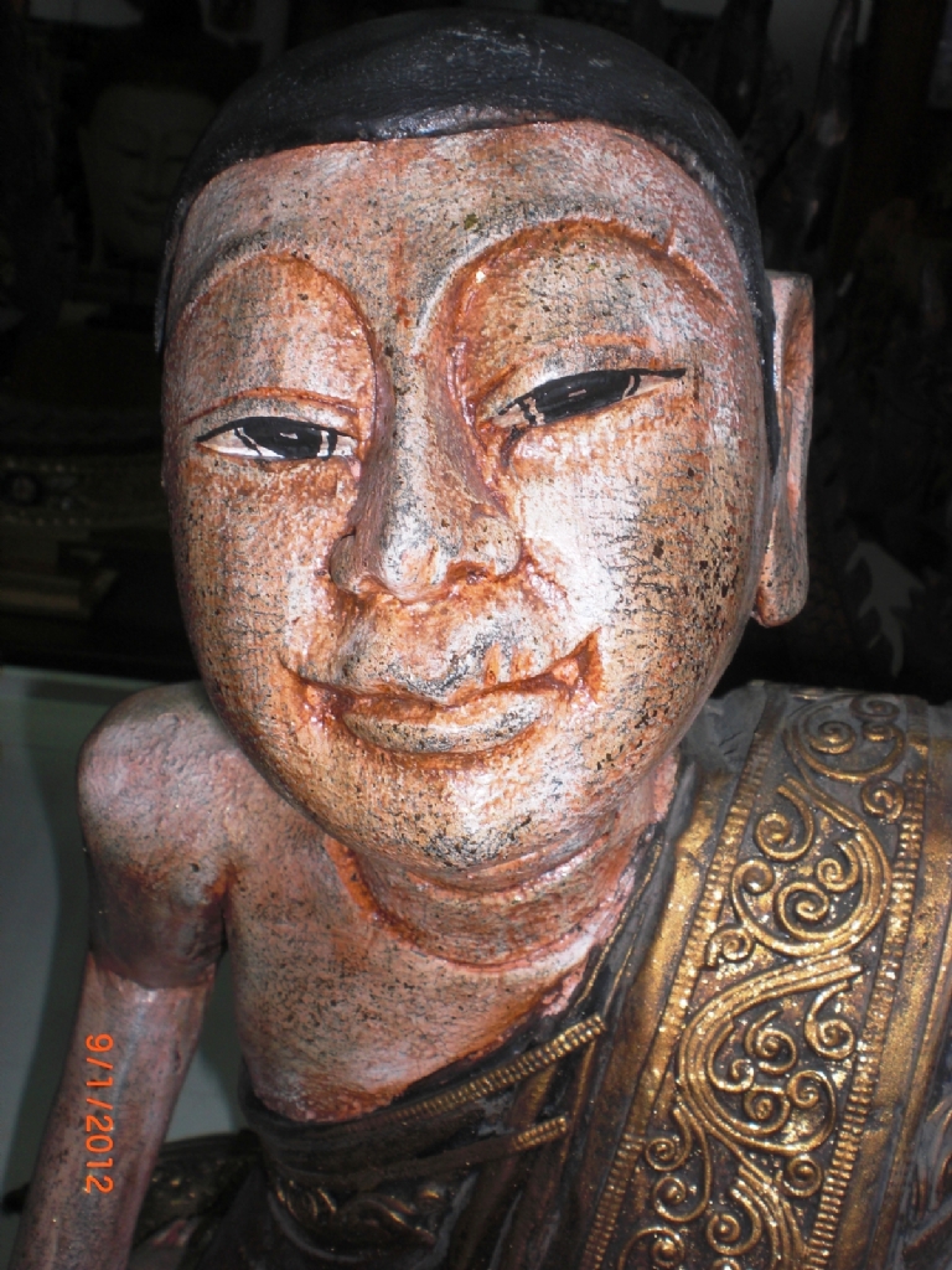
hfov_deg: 37.7
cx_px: 476
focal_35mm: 38
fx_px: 1393
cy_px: 635
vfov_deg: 49.0
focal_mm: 6.3
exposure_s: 1/60
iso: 64
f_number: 5.6
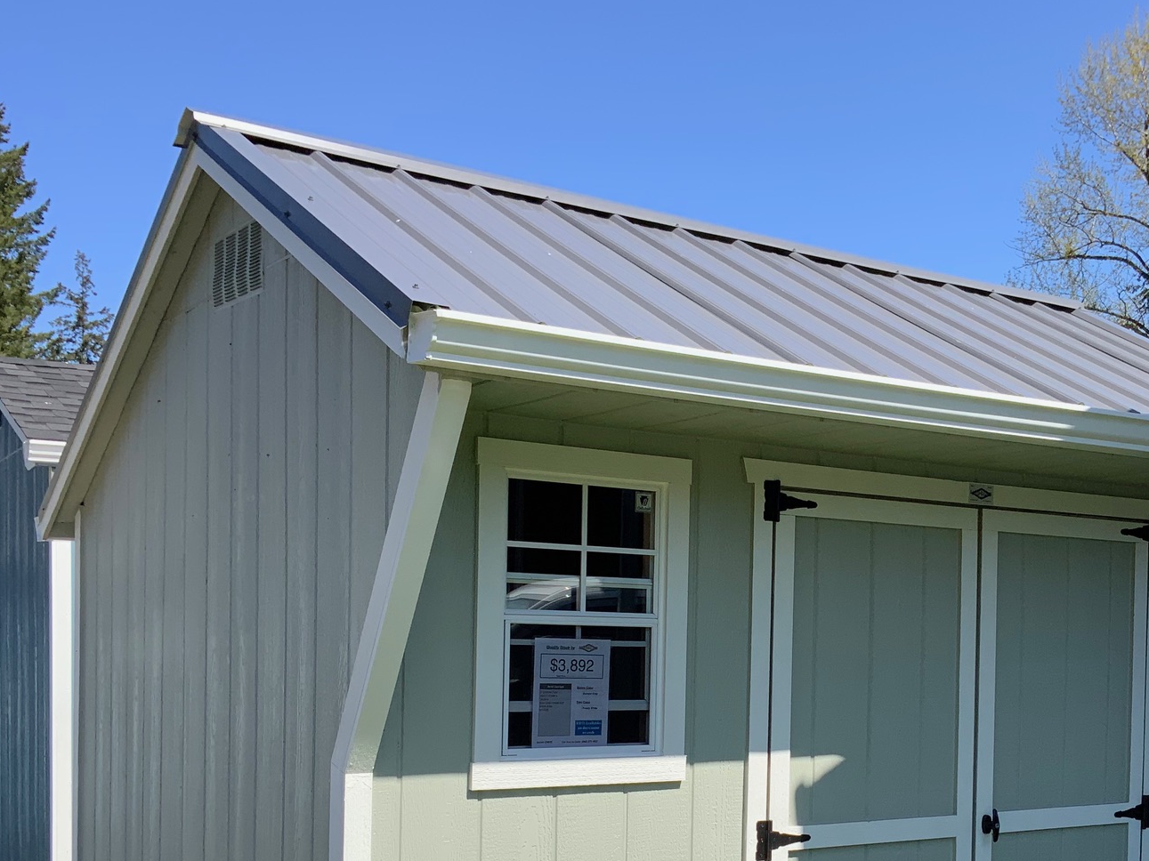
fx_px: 1527
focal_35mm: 46
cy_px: 672
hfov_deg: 40.9
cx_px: 731
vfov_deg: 30.8
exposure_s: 1/1342
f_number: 1.8
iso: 16
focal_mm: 3
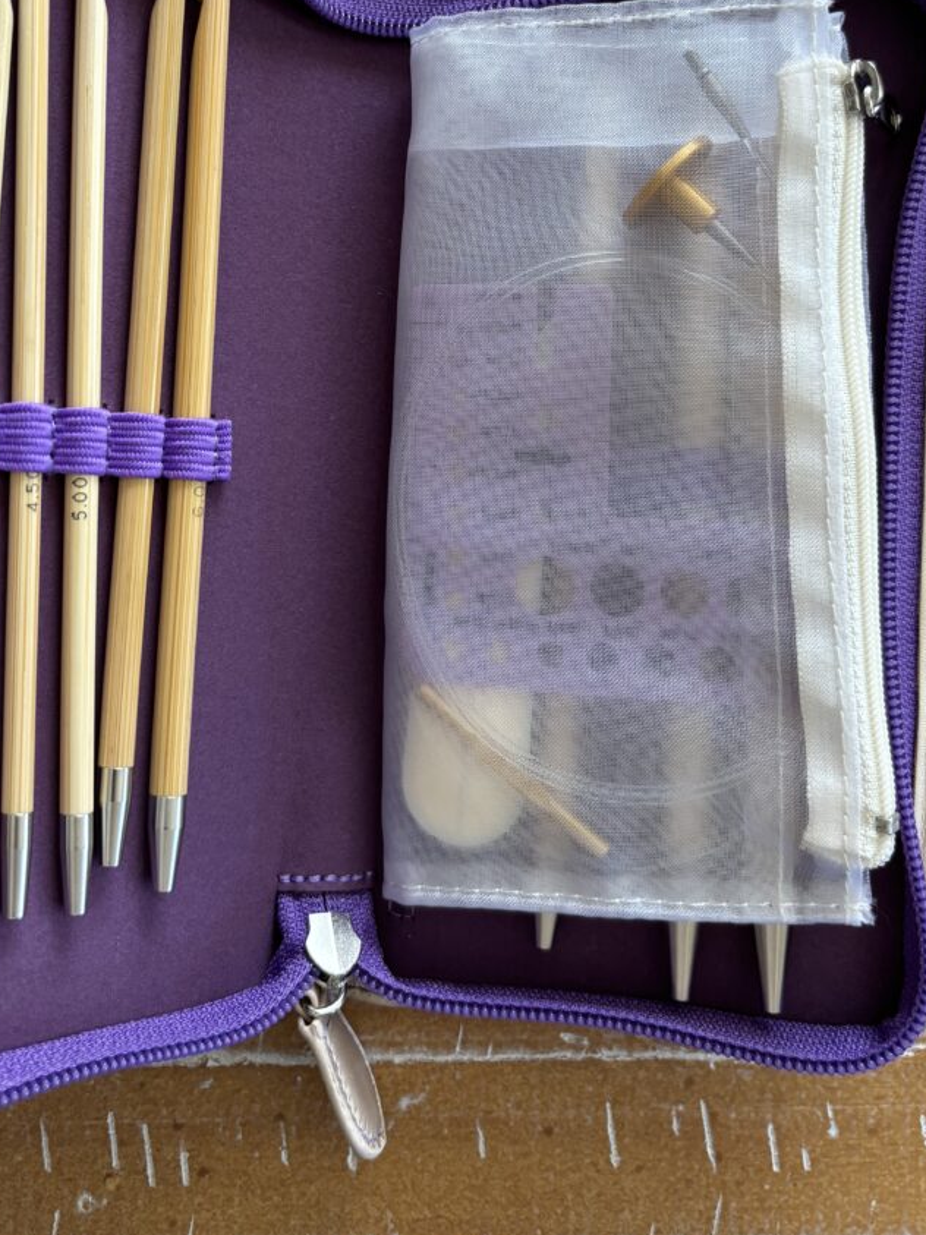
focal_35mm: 37
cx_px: 425
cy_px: 378
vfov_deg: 49.0
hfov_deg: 38.6
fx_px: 1320
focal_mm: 5.96
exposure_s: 1/74
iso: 125
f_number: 1.6
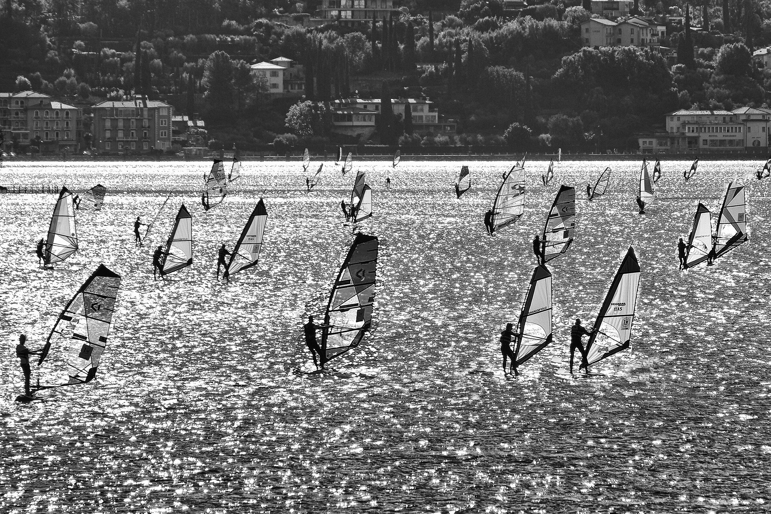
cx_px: 386
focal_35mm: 203
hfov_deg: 10.1
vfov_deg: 6.8
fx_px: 4347
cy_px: 257
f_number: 8
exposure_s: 1/500
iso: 200
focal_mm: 135
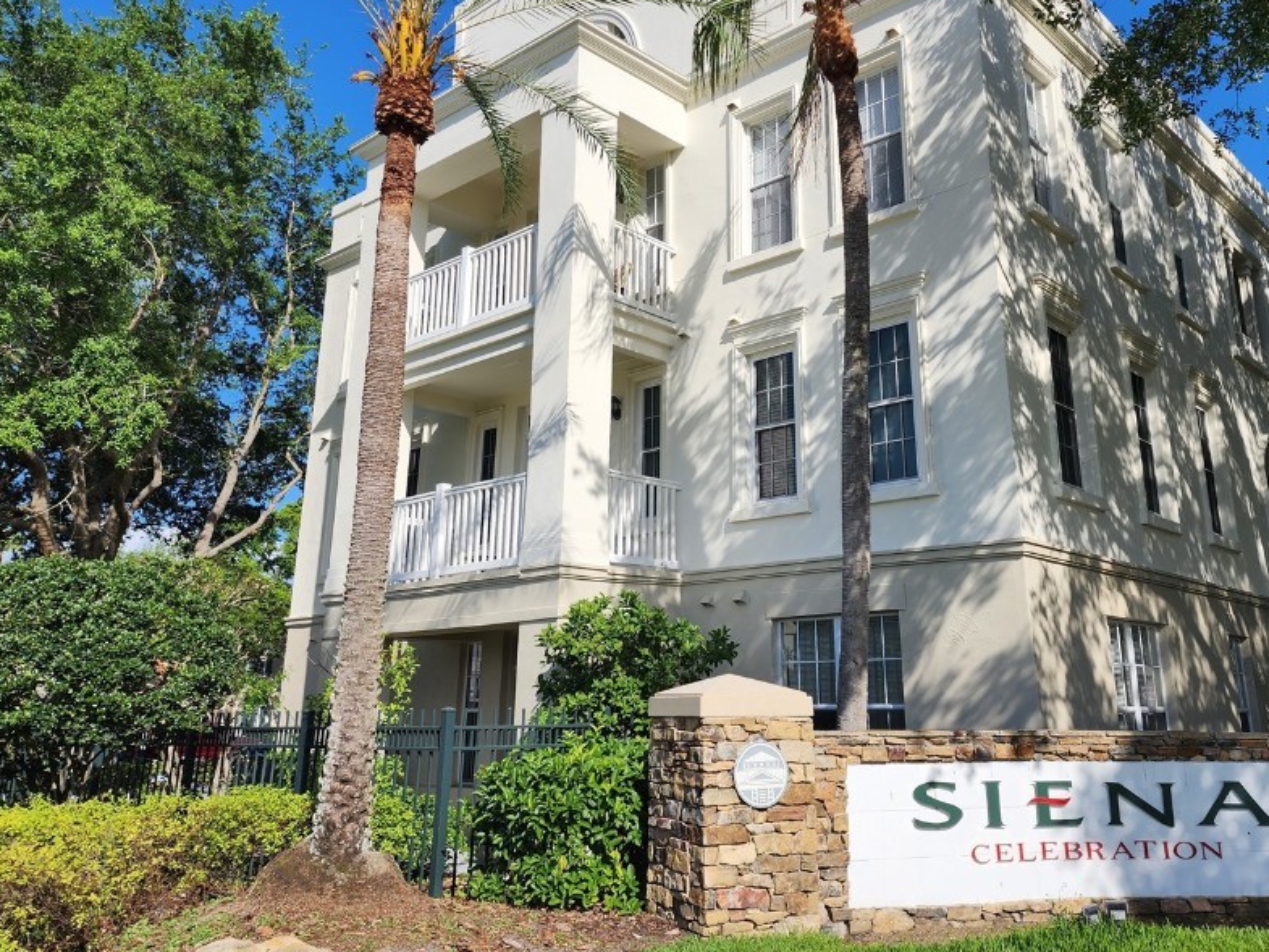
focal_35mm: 30
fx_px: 1100
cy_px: 364
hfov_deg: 59.7
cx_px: 731
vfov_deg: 46.4
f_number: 1.8
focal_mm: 6.4
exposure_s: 1/1325
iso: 12
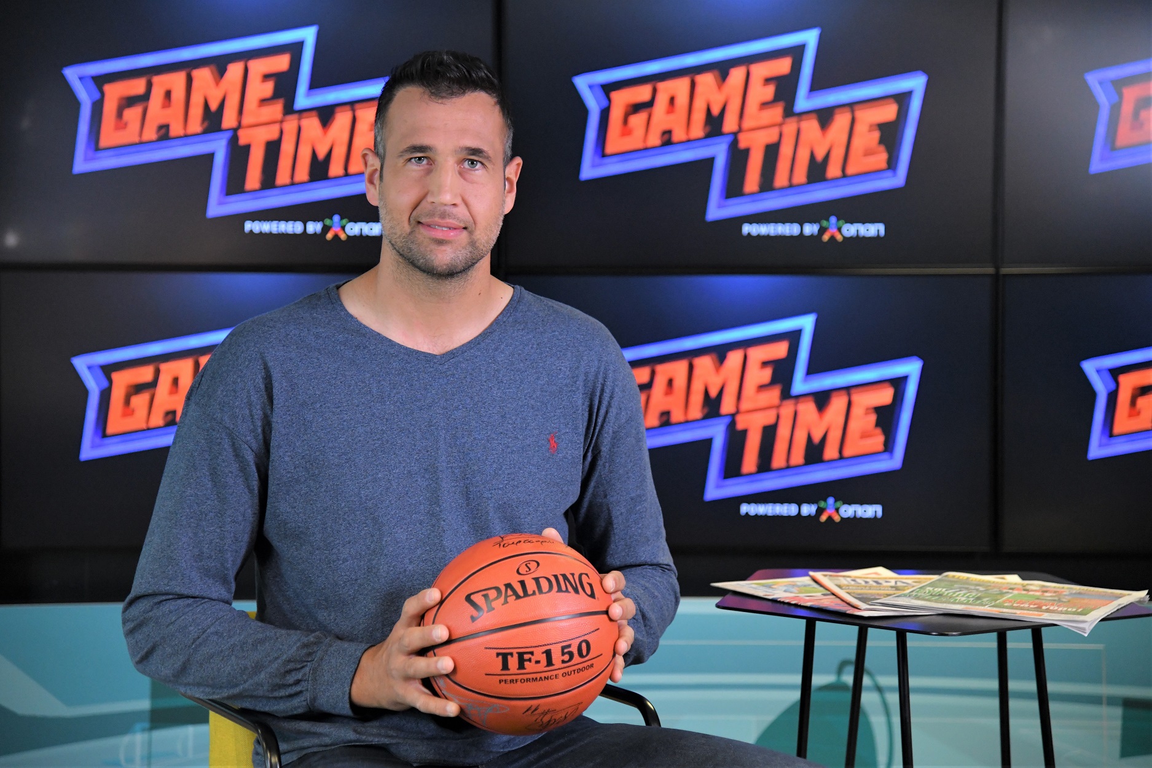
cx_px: 576
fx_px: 2752
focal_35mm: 86
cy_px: 384
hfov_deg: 23.6
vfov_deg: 15.9
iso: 3200
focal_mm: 86
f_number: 4
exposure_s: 1/320
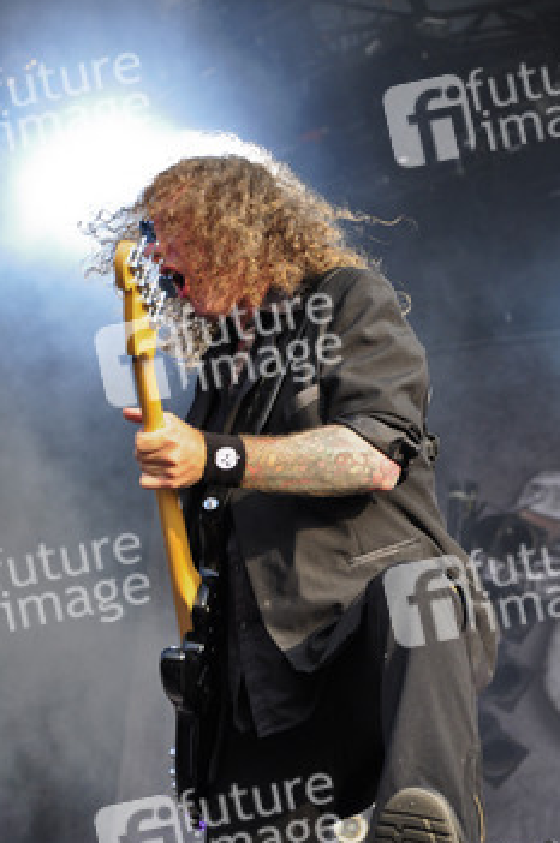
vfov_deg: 13.3
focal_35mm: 154
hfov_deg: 8.9
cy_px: 471
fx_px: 3604
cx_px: 288
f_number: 5.6
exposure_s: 1/500
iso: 500
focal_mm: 90
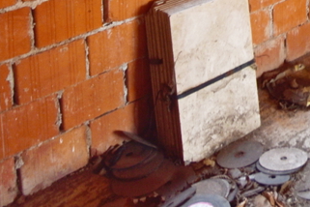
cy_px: -179
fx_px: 482
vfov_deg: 18.3
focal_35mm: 56
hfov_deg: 28.4
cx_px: 416
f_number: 4.5
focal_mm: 10
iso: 100
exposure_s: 1/30
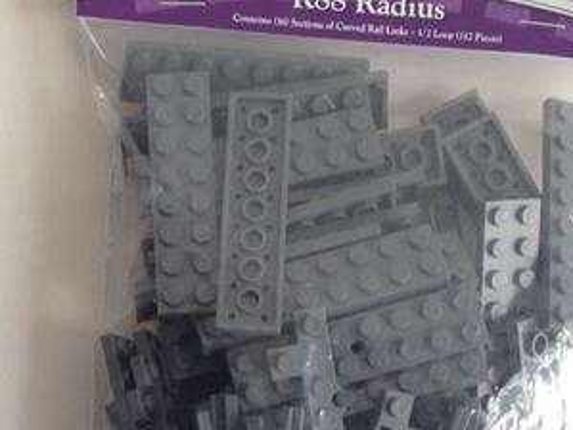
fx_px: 1870
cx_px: -31
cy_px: 430
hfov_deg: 17.0
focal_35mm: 113
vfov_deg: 12.9
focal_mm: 4.12
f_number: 2.4
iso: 50
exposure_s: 1/40
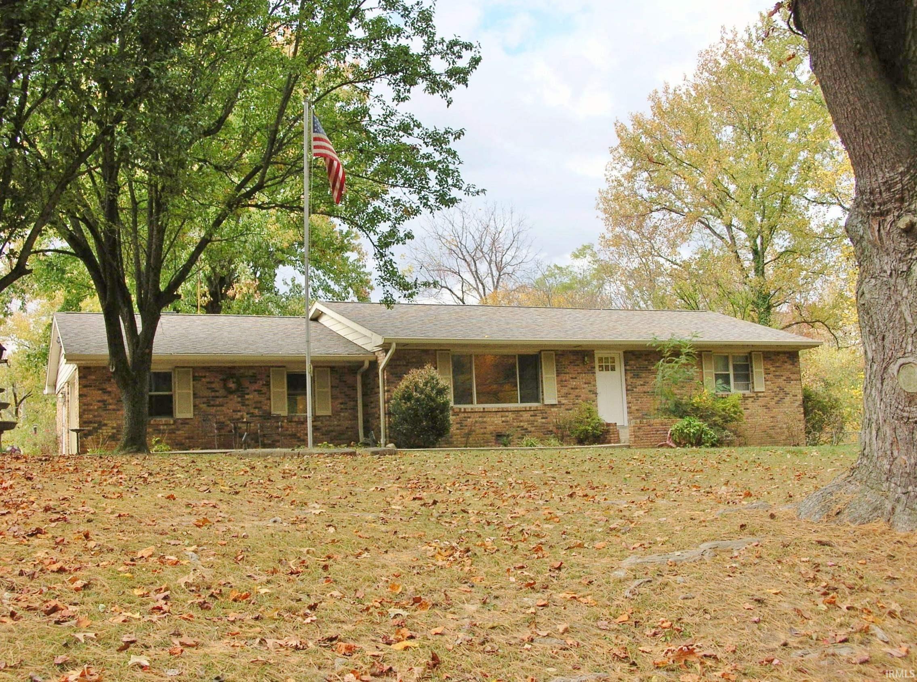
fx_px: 951
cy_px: 341
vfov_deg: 39.5
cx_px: 458
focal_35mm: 36
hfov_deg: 51.5
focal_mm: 6
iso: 50
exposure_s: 1/244
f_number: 3.7
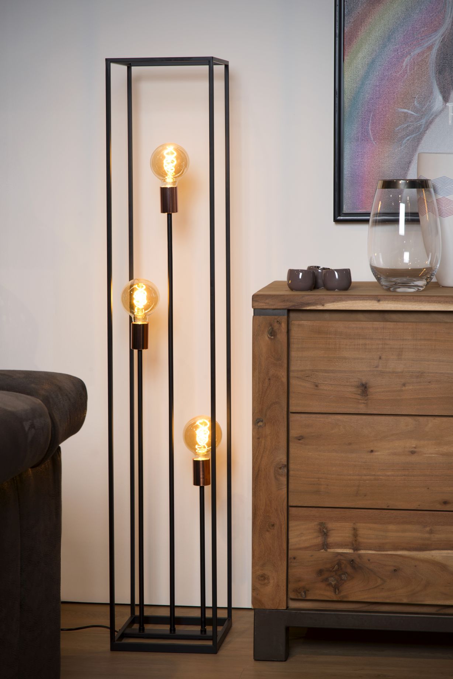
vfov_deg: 22.6
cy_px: 340
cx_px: 226
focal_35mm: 90
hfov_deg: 15.2
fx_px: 1697
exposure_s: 1/10
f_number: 11
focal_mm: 90
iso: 125
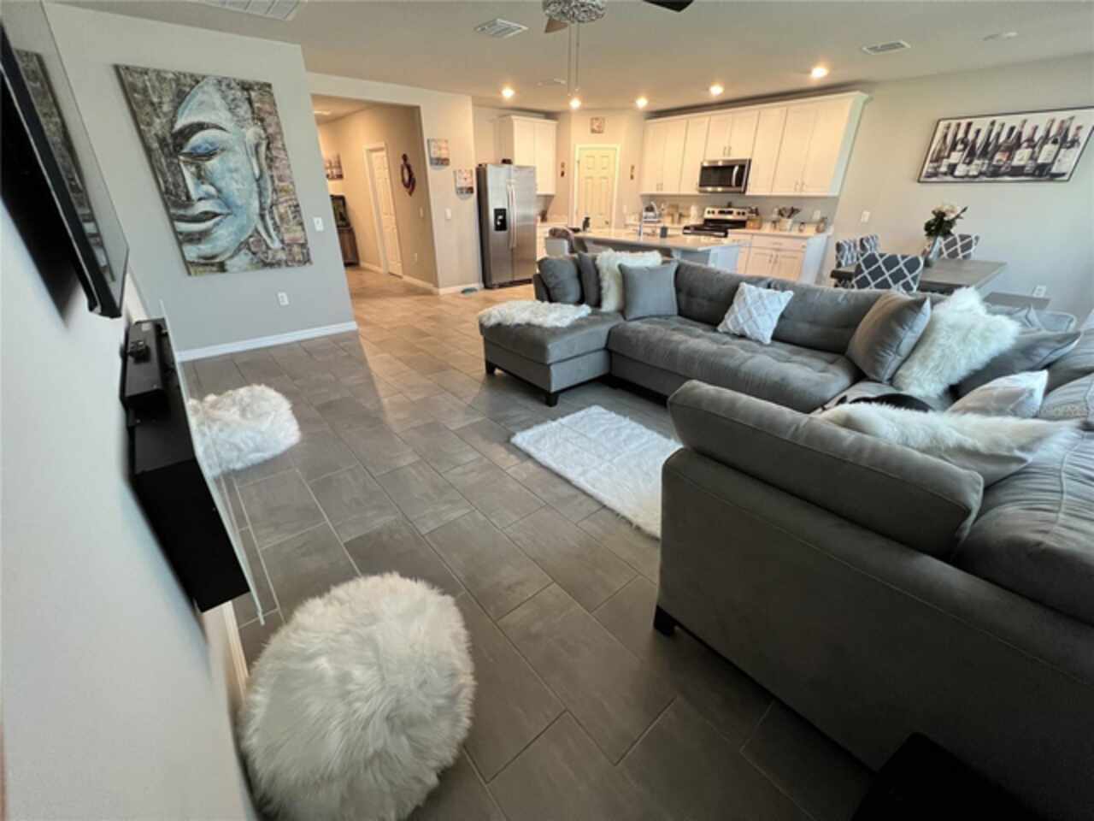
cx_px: 547
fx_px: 411
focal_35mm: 13
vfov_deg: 89.9
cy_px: 410
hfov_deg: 106.2
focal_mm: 1.57
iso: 500
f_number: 1.8
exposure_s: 1/60
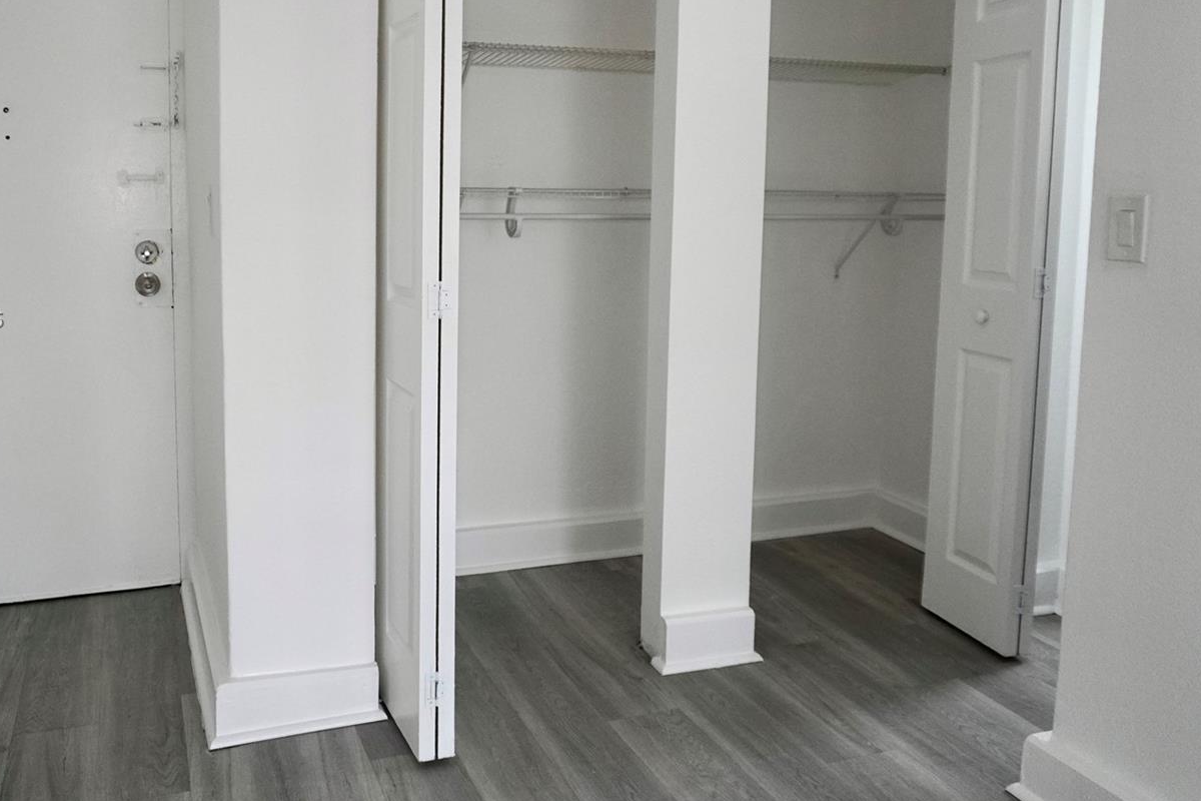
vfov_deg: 40.9
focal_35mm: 32
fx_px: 1067
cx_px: 483
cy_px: 321
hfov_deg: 58.3
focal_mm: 16
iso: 1000
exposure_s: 1/160
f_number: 4
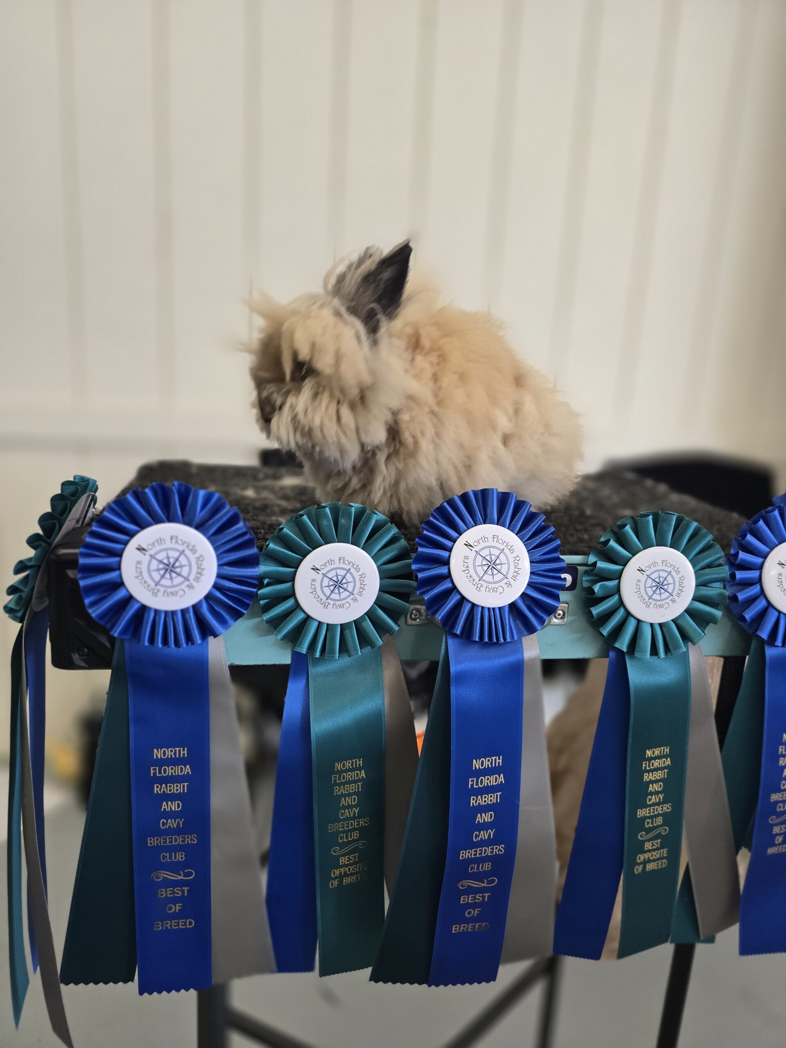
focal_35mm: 23
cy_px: 524
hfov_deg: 58.9
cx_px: 393
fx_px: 696
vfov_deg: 73.9
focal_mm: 6.3
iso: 200
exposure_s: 1/120
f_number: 1.7
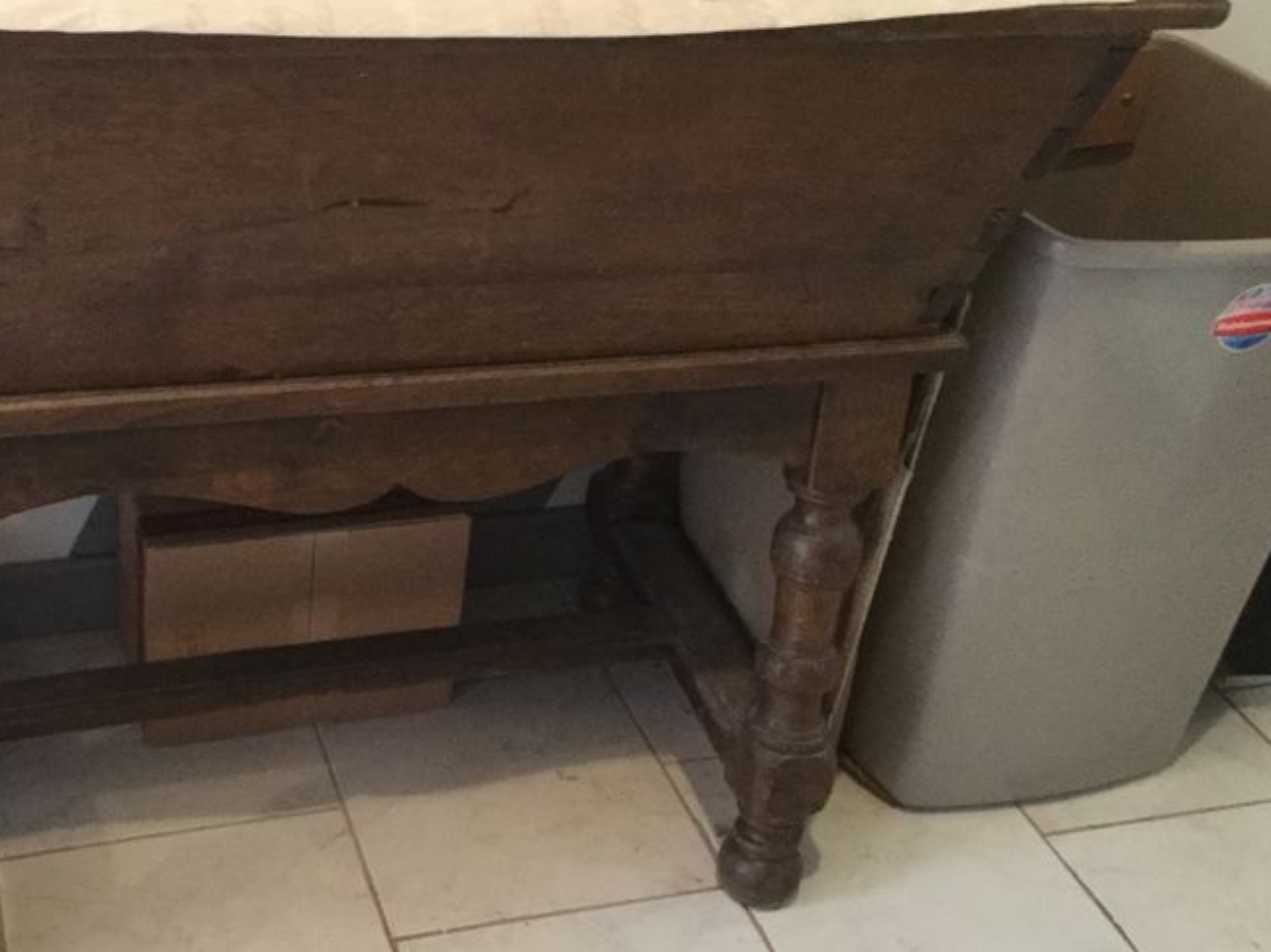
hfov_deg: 39.0
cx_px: 376
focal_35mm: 48
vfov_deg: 30.2
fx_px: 1762
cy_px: 405
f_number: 2.4
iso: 320
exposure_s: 1/17
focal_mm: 3.3
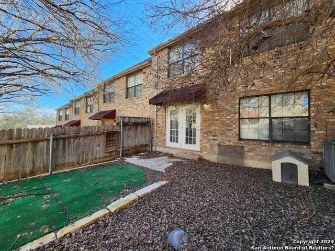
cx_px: 168
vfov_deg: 89.9
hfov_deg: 106.2
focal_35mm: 13
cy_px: 126
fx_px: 126
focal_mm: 2.2
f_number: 2.2
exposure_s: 1/225
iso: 50
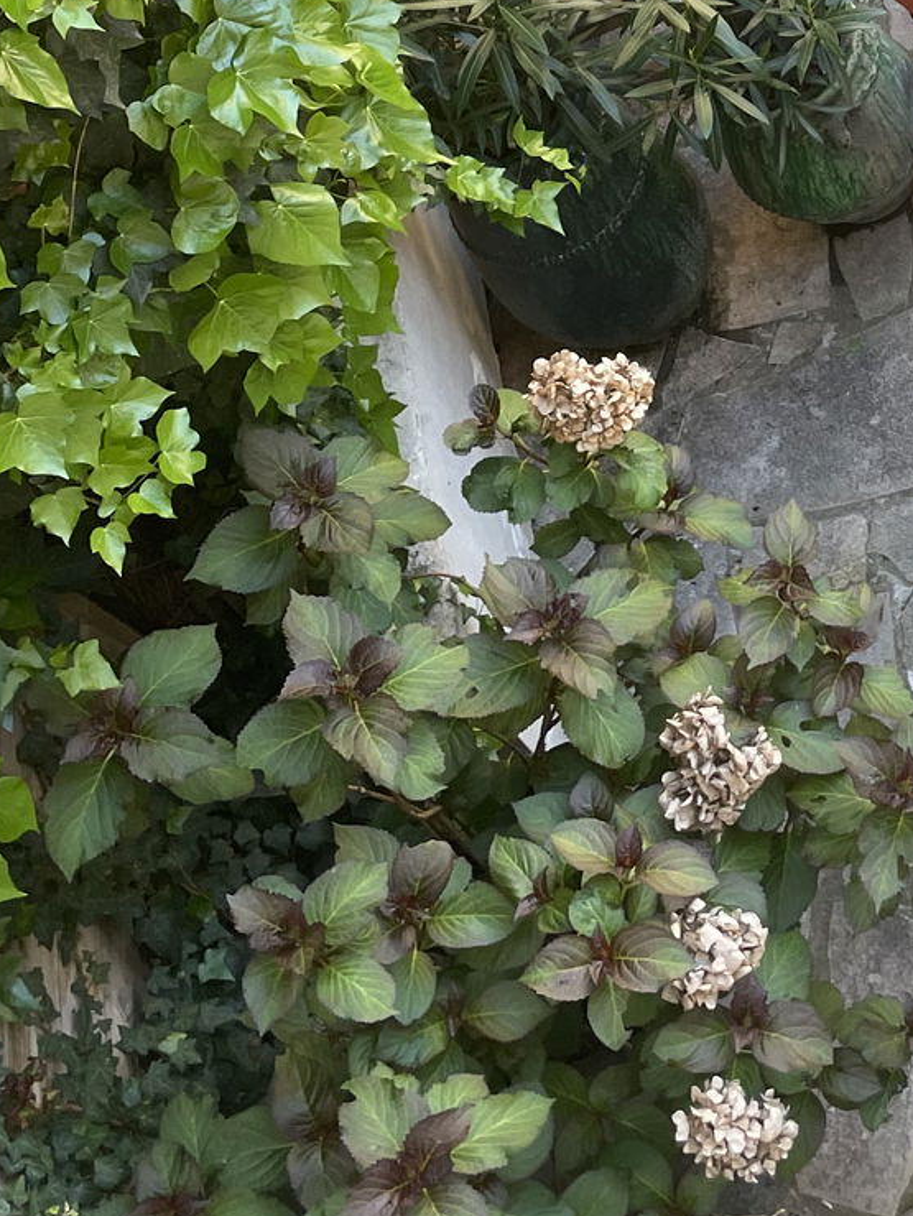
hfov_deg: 18.8
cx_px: 1038
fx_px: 2635
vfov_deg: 24.2
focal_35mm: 75
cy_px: -139
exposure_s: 1/121
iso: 64
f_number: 1.6
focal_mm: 4.2
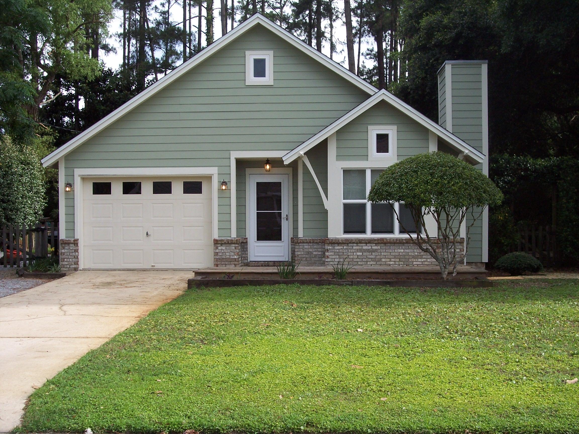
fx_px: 870
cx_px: 290
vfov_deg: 28.0
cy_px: 217
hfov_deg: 36.8
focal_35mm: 52
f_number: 4
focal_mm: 10.7
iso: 100
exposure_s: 1/250
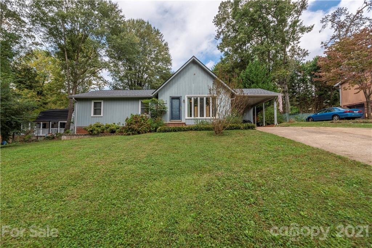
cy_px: 124
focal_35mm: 15
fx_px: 155
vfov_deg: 77.3
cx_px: 186
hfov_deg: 100.4
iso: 320
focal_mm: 15
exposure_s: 1/4000
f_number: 5.6
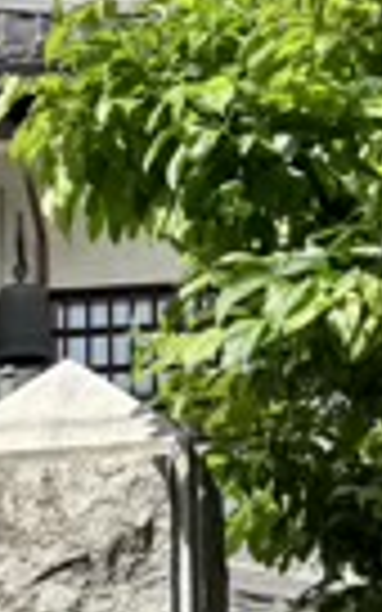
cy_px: 790
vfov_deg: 14.1
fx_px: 2365
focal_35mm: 142
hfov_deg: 8.2
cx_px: -656
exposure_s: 1/1295
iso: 50
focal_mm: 5.96
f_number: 1.6
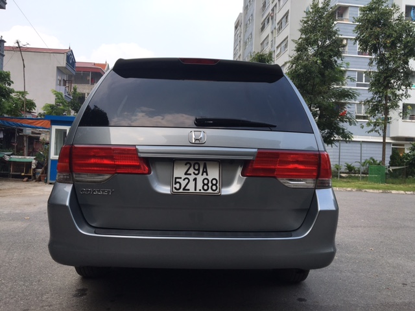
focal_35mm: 29
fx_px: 348
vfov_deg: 48.2
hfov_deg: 61.7
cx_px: 208
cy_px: 156
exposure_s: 1/620
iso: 25
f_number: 2.2
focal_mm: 4.15
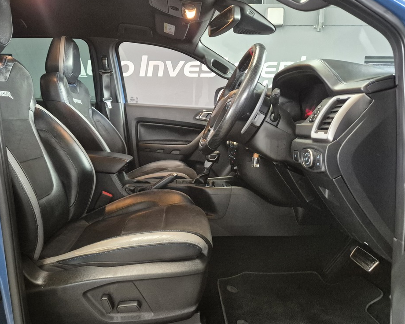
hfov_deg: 68.0
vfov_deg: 56.8
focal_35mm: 25
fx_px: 300
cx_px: 184
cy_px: 158
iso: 2500
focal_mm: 5.4
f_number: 1.8
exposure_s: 1/100
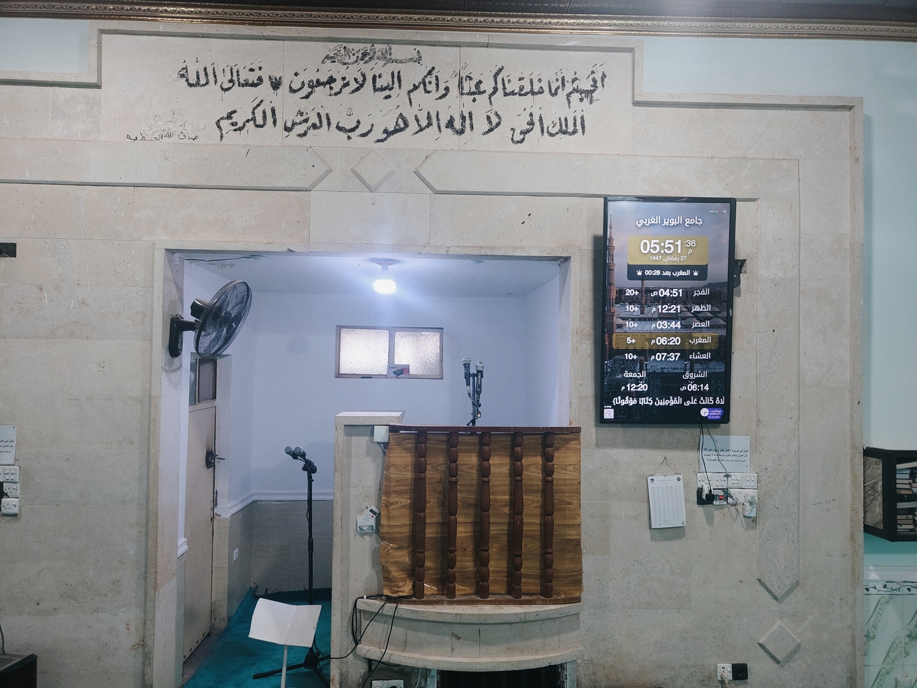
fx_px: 636
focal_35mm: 24
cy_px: 344
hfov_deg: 71.6
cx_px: 458
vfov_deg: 56.8
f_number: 1.8
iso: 160
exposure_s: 1/50
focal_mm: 5.59
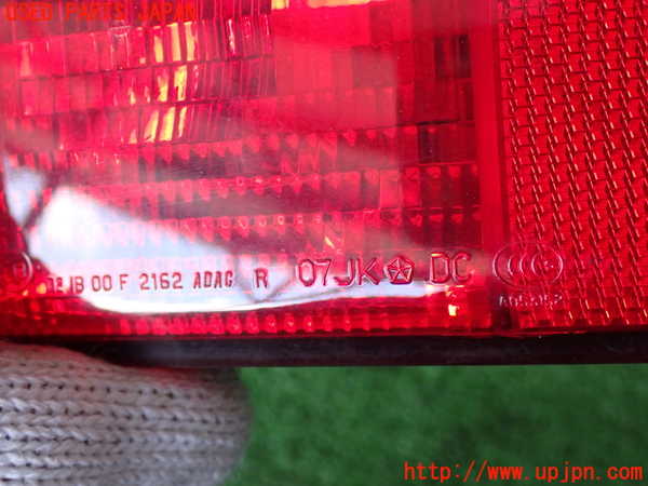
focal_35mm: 58
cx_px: 324
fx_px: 1086
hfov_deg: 33.2
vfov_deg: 25.2
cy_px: 243
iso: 640
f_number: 3.5
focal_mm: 10.35
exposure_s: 1/60
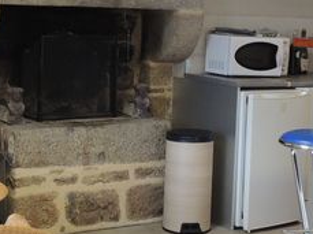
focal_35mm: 84
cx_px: 163
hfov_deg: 23.3
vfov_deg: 17.5
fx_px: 758
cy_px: 115
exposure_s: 1/30
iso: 250
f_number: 3
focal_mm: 4.3
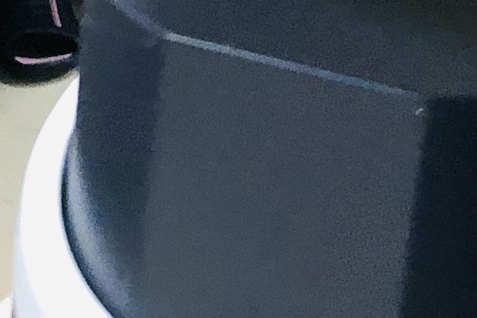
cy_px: -148
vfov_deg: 7.3
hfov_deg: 10.7
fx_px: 2465
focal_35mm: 186
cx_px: -195
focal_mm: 3.99
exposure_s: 1/12
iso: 100
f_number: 1.8
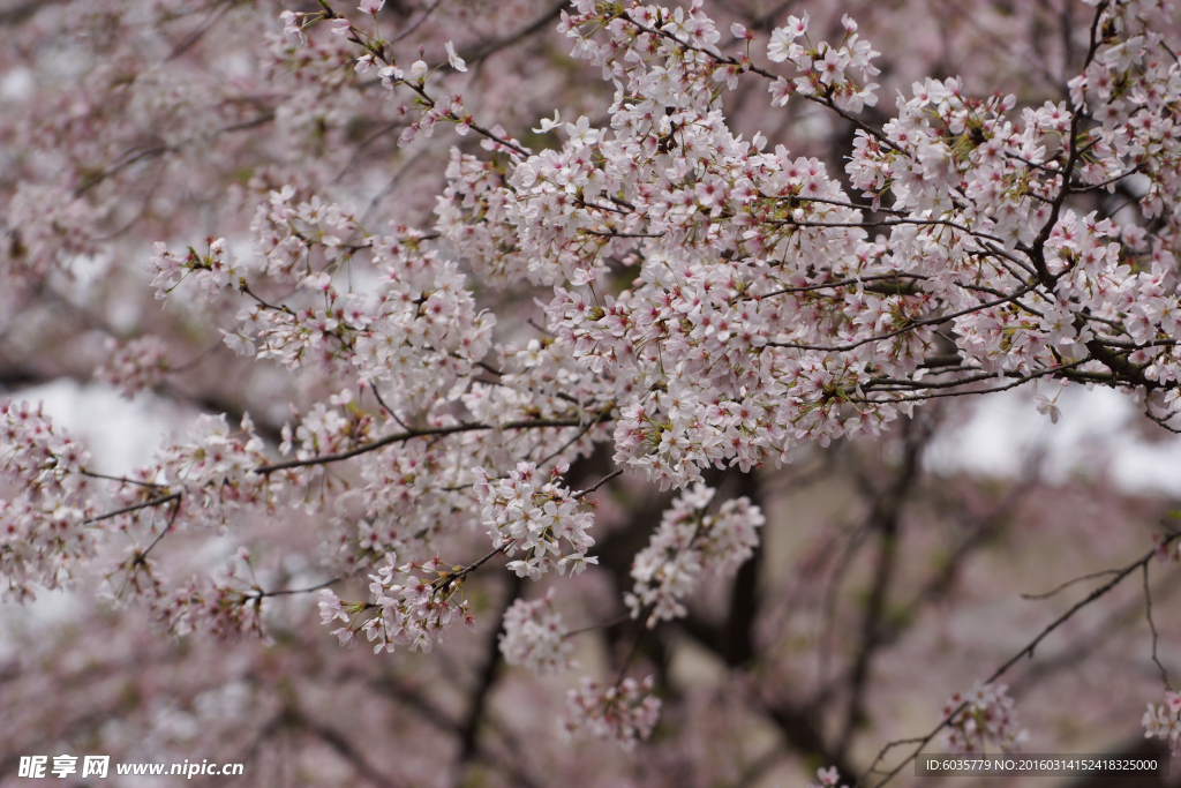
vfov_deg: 4.6
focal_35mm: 300
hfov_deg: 6.9
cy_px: 394
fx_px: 9842
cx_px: 590
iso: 100
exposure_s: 1/640
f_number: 5
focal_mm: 200
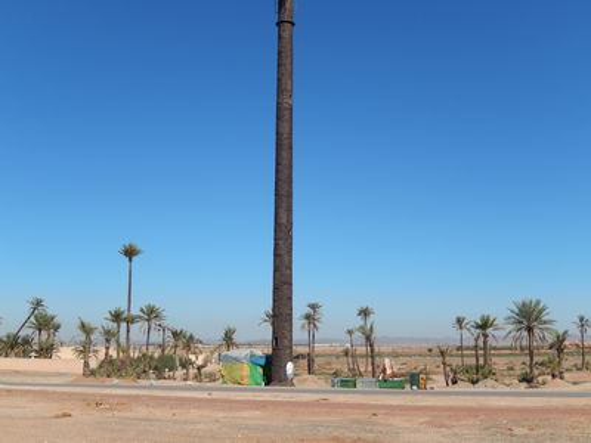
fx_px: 700
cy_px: 222
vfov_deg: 35.1
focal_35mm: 41
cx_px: 296
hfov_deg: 45.8
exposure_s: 1/400
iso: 125
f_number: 8.4
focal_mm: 7.3
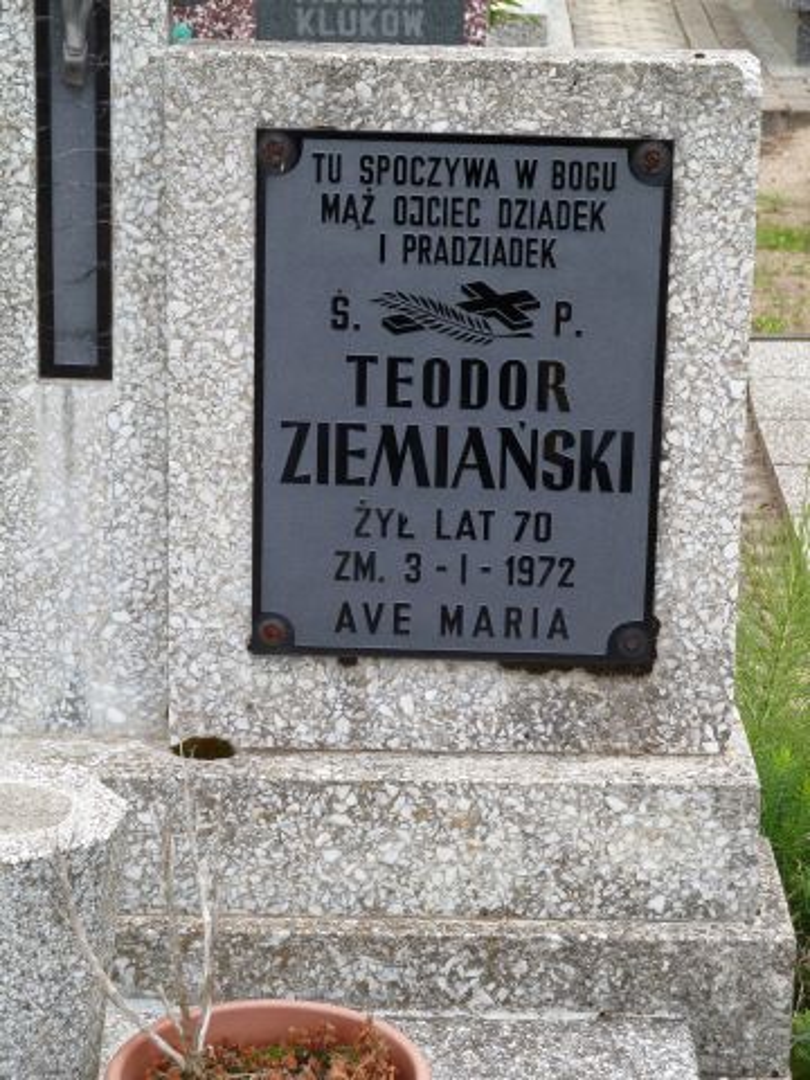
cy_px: 540
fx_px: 2995
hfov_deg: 15.4
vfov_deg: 20.4
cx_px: 405
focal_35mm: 96
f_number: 4.3
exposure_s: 1/125
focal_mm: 15.8
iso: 80
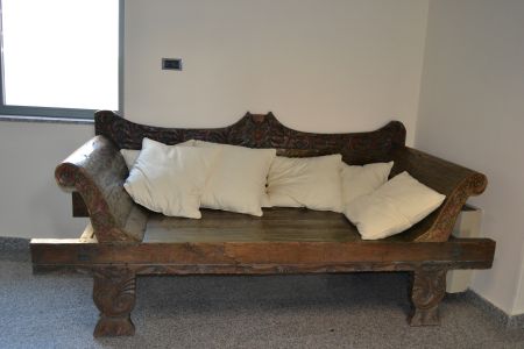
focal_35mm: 33
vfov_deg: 40.0
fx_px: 480
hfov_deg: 57.2
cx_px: 262
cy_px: 174
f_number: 3.5
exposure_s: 1/60
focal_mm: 22
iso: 1100
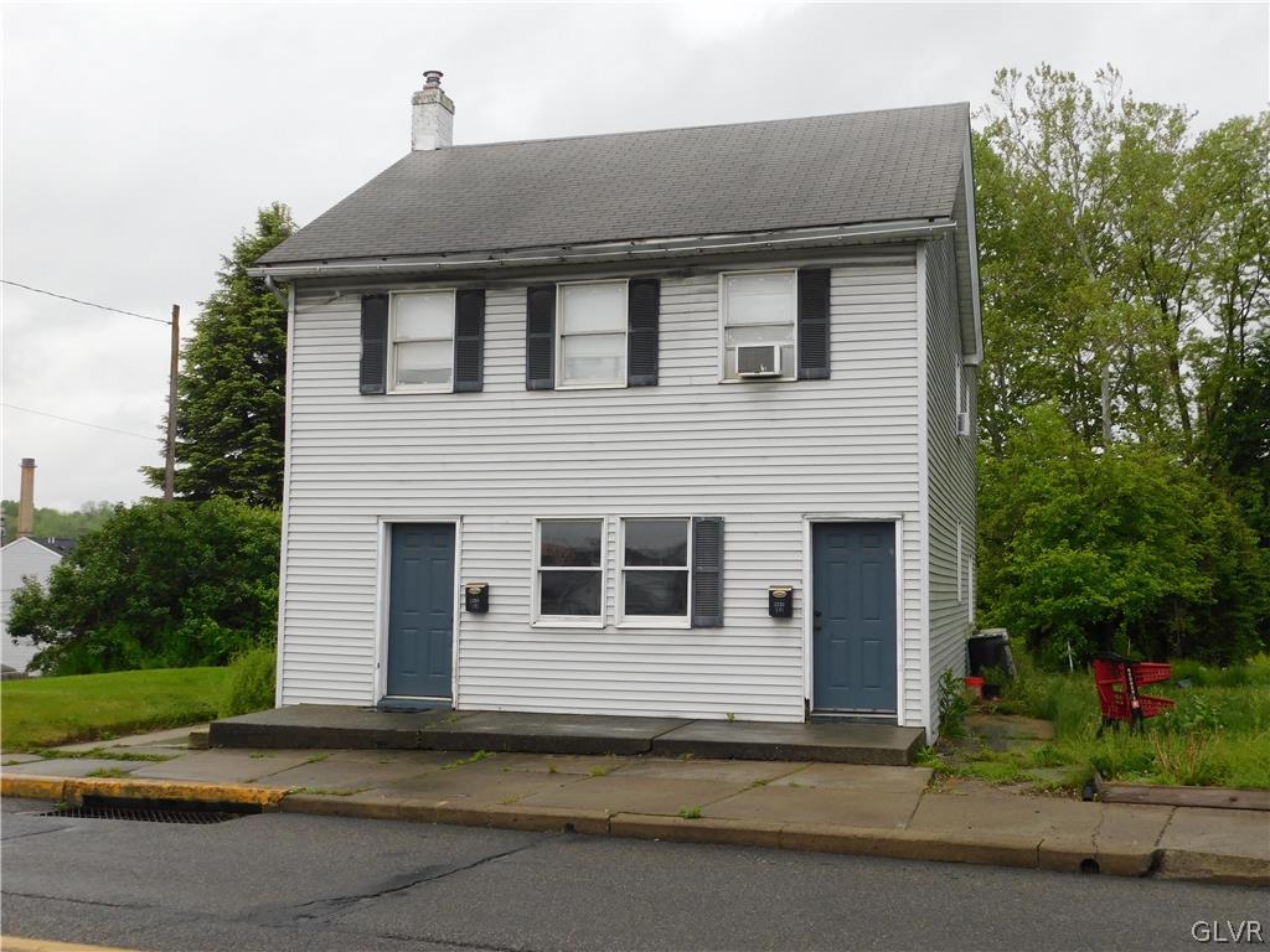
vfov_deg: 39.7
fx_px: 1321
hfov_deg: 51.4
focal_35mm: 36
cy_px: 476
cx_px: 635
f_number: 3.5
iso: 125
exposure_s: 1/1250
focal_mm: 6.3
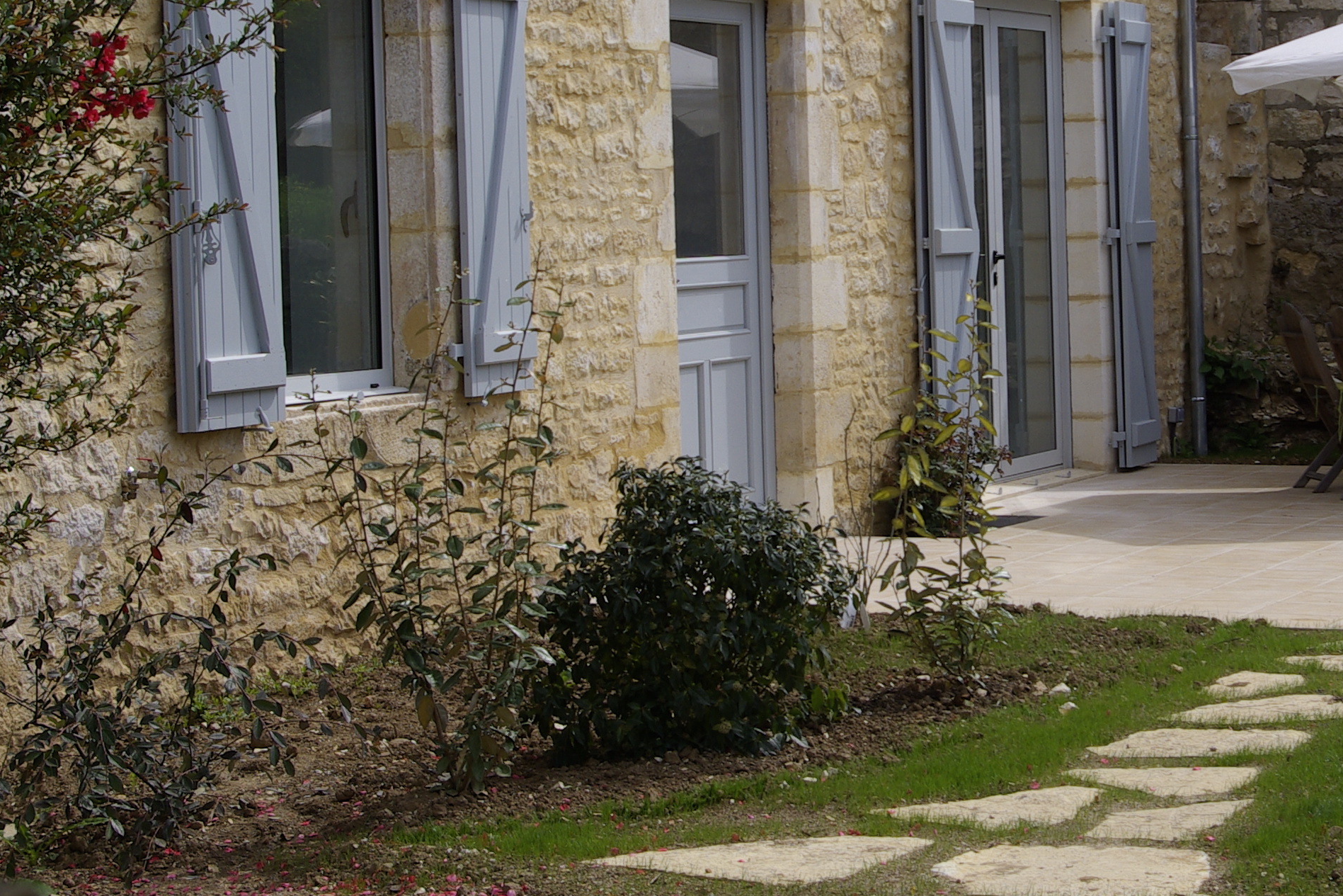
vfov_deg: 14.3
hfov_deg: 21.3
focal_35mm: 95
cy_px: 97
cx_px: 949
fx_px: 3545
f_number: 8
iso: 100
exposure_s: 1/250
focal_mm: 31
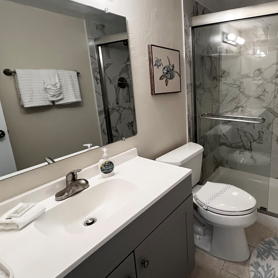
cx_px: 202
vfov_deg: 74.5
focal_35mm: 20
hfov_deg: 70.8
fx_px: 182
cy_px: 120
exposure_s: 1/120
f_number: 1.8
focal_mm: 1.57
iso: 250
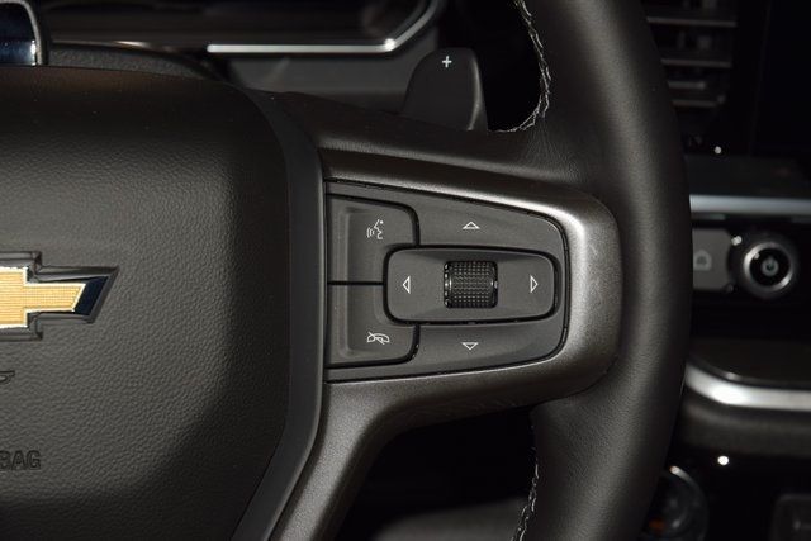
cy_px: 270
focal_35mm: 105
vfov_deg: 13.0
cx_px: 406
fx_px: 2366
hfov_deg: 19.5
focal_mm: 70
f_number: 8
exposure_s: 1/125
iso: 100
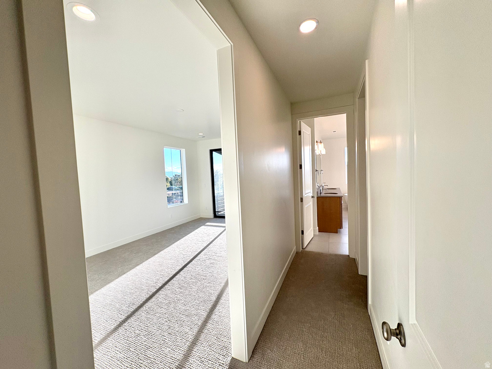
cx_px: 246
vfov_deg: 85.7
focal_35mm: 14
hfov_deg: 102.1
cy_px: 184
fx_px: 199
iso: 50
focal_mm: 2.22
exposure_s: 1/591
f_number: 2.2
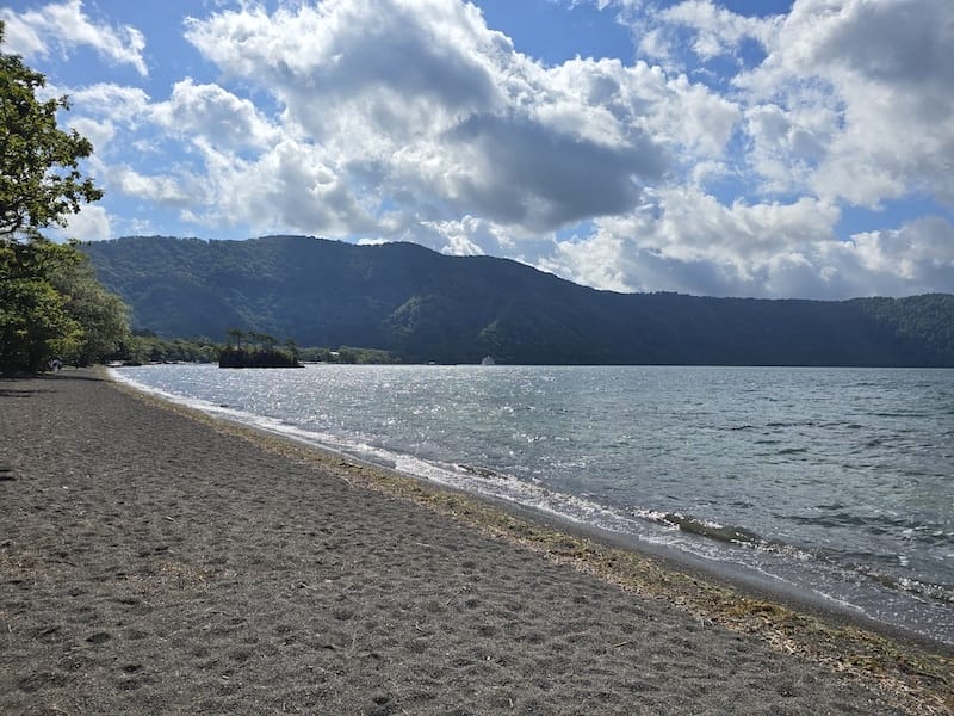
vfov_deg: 58.9
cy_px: 358
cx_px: 477
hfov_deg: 73.9
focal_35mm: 23
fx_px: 634
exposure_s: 1/1794
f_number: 1.7
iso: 12
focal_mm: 6.3
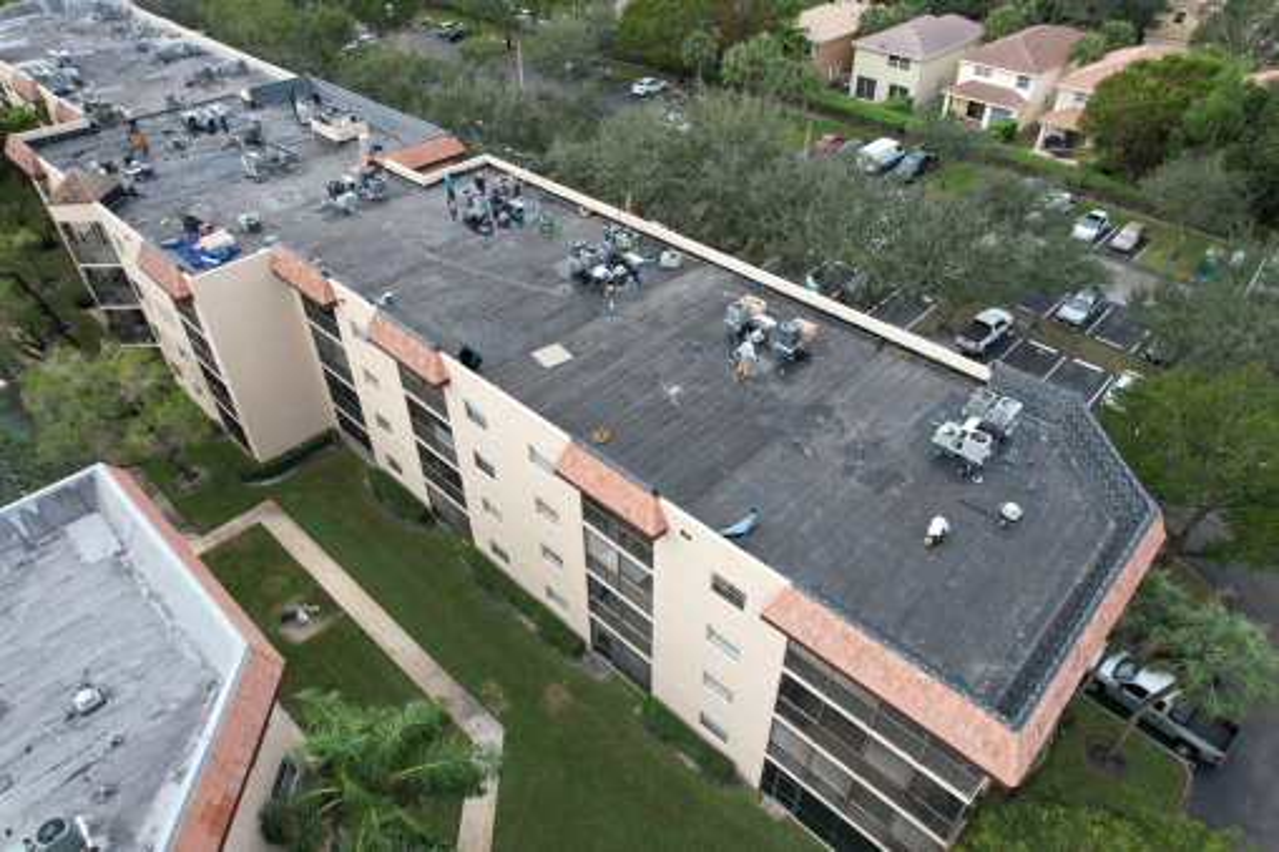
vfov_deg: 57.2
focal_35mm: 22
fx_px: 781
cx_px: 640
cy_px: 426
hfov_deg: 78.6
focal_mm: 8.38
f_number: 2.8
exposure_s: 1/640
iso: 110
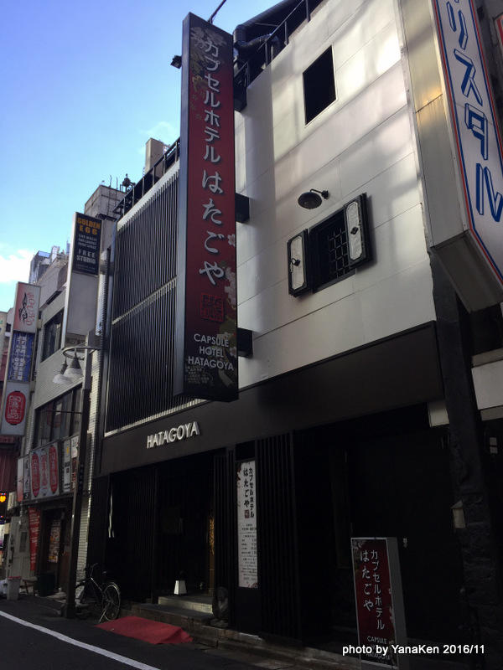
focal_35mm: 29
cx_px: 252
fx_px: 562
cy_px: 335
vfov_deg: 61.7
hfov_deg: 48.2
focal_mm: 4.2
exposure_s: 1/648
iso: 32
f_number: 2.2
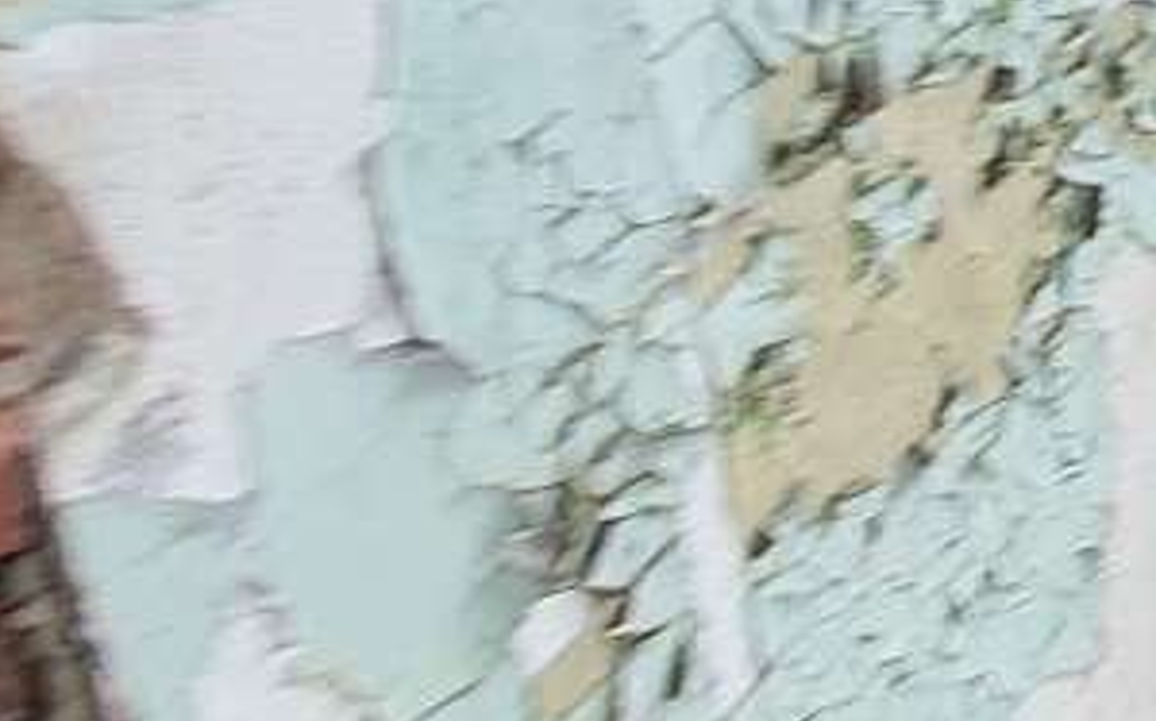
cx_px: 2200
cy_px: -303
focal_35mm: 69
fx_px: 2172
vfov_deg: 17.3
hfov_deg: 19.7
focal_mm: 1.8
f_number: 2.2
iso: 50
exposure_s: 1/50
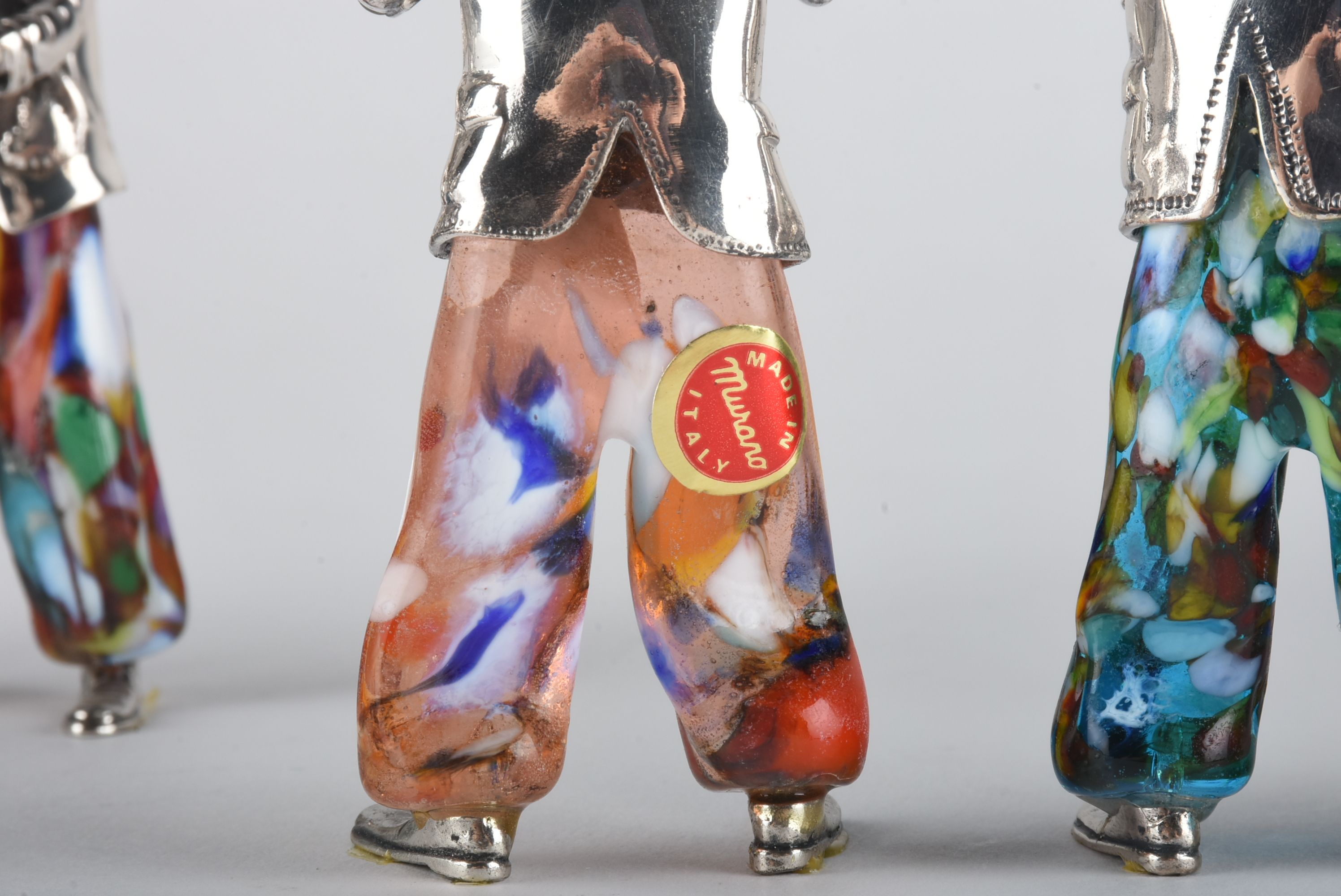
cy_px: 448
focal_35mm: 210
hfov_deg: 9.8
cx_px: 670
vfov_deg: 6.6
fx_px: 7828
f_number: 22
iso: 320
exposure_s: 1/250
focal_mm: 140
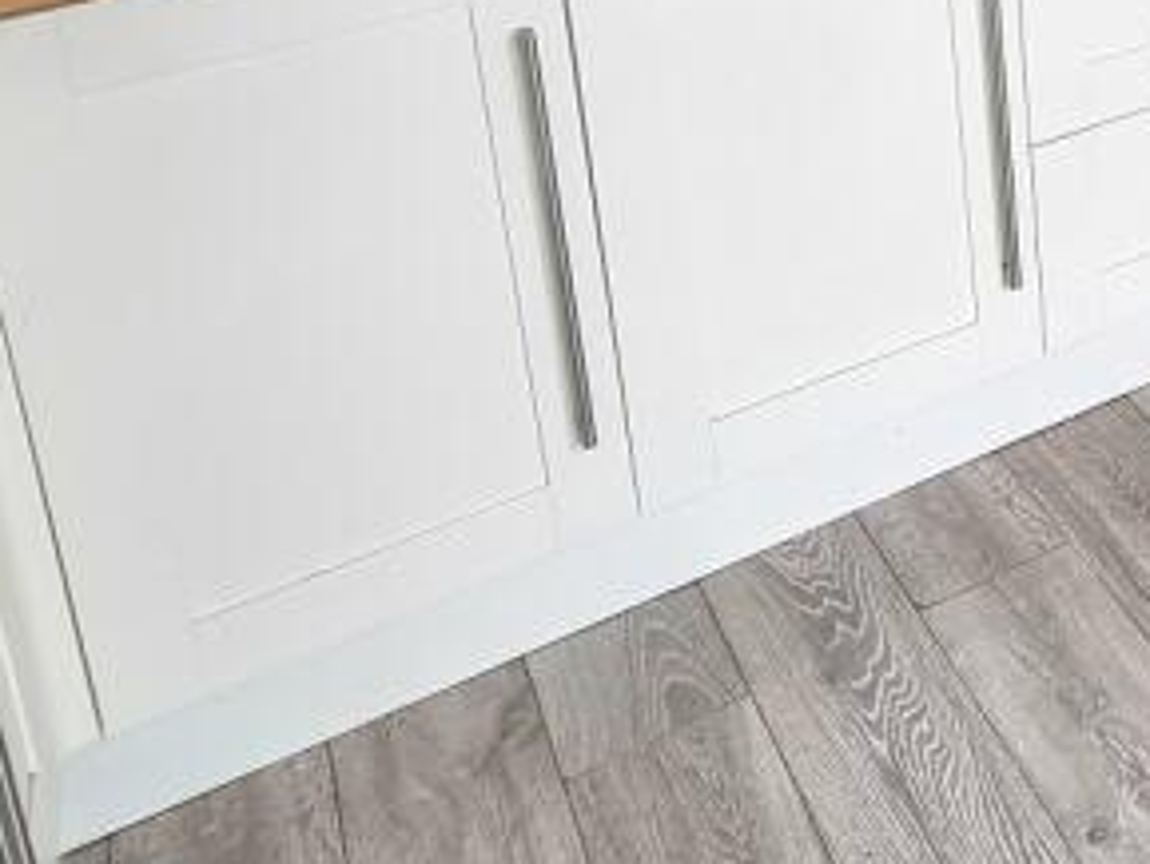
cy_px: -342
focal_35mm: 46
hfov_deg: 35.3
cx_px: 1265
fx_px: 1529
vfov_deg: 25.6
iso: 160
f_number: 2.2
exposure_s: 1/50
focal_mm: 2.2
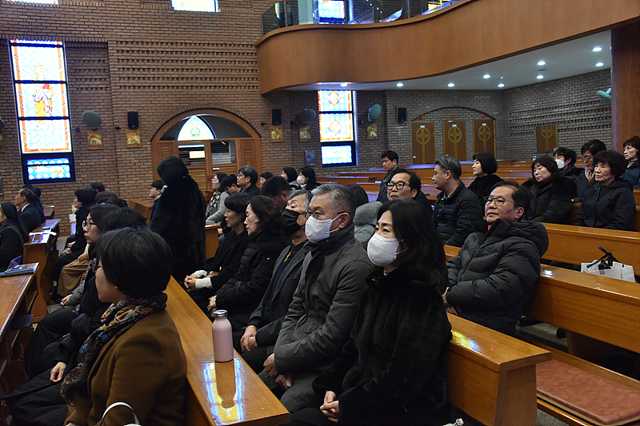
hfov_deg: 55.8
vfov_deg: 38.9
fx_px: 604
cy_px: 213
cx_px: 320
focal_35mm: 34
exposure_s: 1/125
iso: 4000
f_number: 6.3
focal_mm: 34
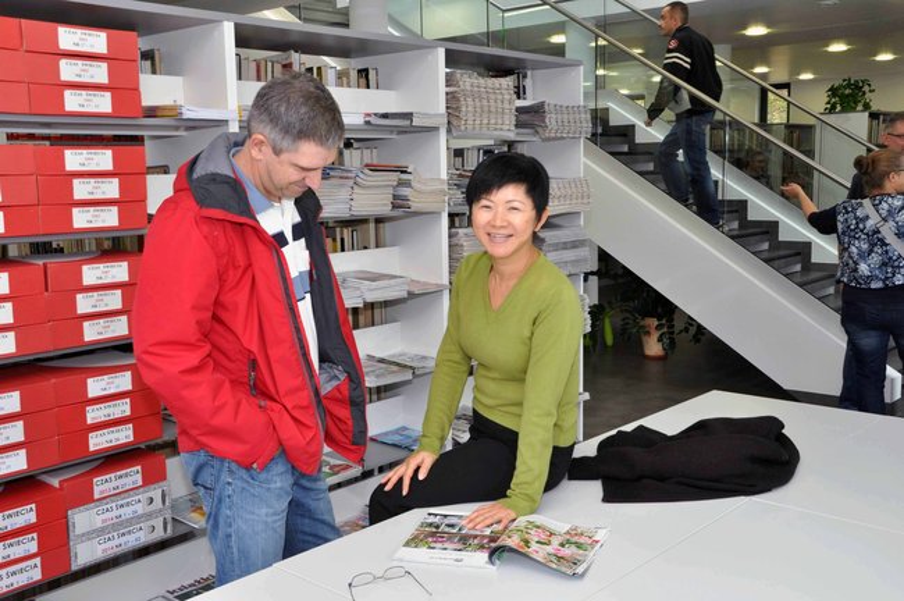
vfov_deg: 35.4
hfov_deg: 51.3
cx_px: 452
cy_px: 300
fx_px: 941
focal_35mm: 38
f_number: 13
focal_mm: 25
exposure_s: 1/60
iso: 800
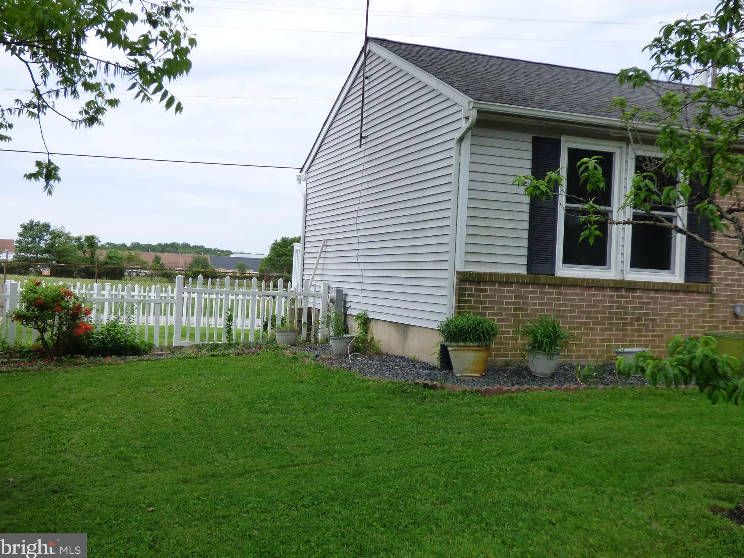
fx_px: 860
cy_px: 278
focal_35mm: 40
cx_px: 375
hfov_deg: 46.8
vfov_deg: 36.0
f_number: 3.5
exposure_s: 1/800
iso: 160
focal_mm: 6.8
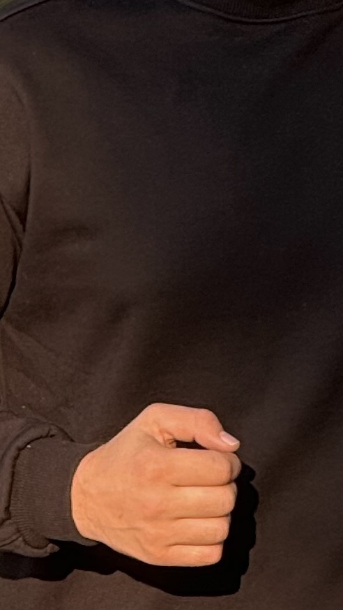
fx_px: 9744
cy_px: 739
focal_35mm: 603
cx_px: 251
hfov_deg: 2.0
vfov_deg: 3.6
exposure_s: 1/193
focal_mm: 15.66
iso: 50
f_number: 2.8
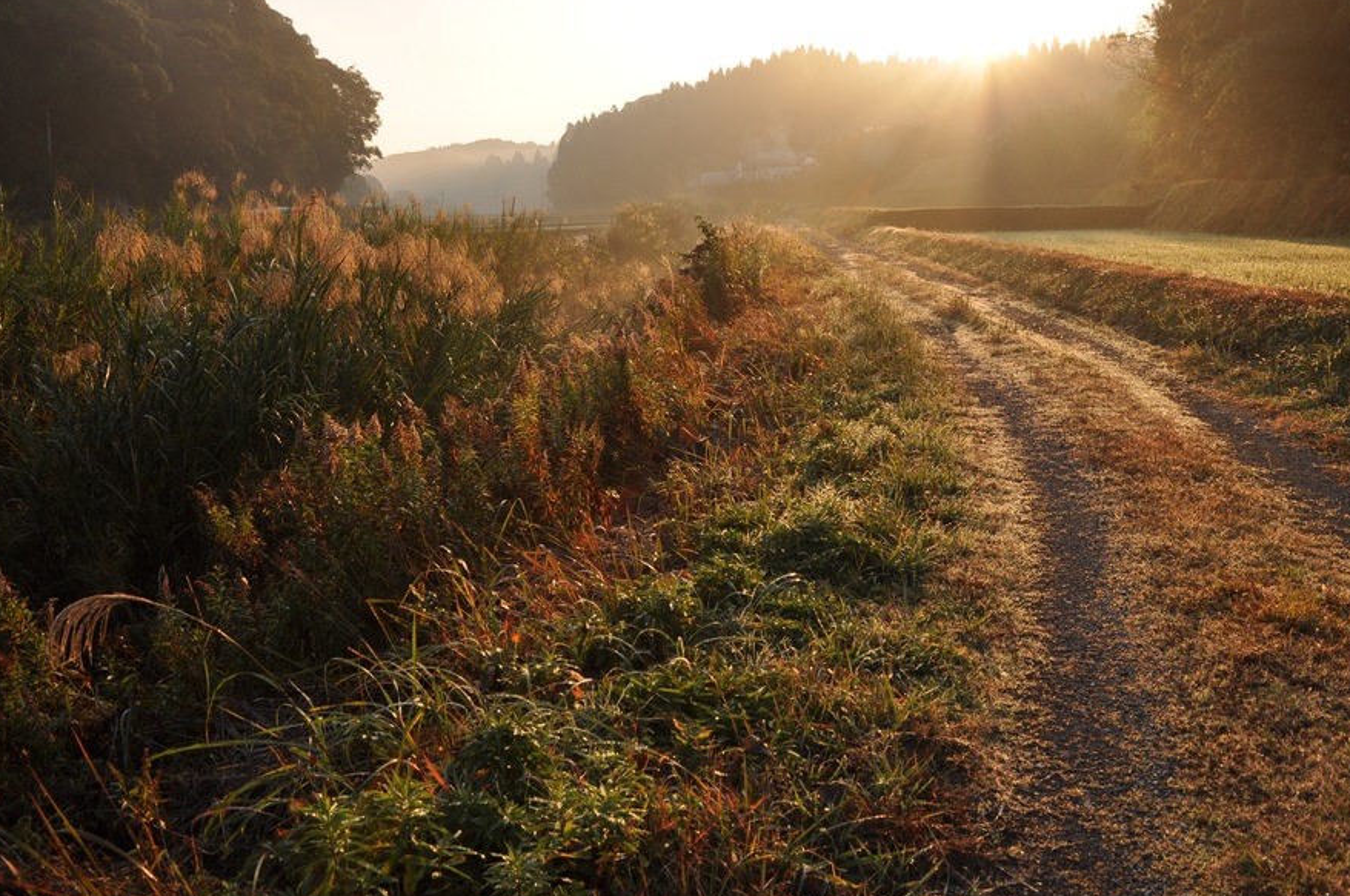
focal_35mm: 28
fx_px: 1049
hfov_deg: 65.5
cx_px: 672
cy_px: 430
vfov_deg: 46.3
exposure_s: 1/640
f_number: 5.6
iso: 200
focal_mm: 16
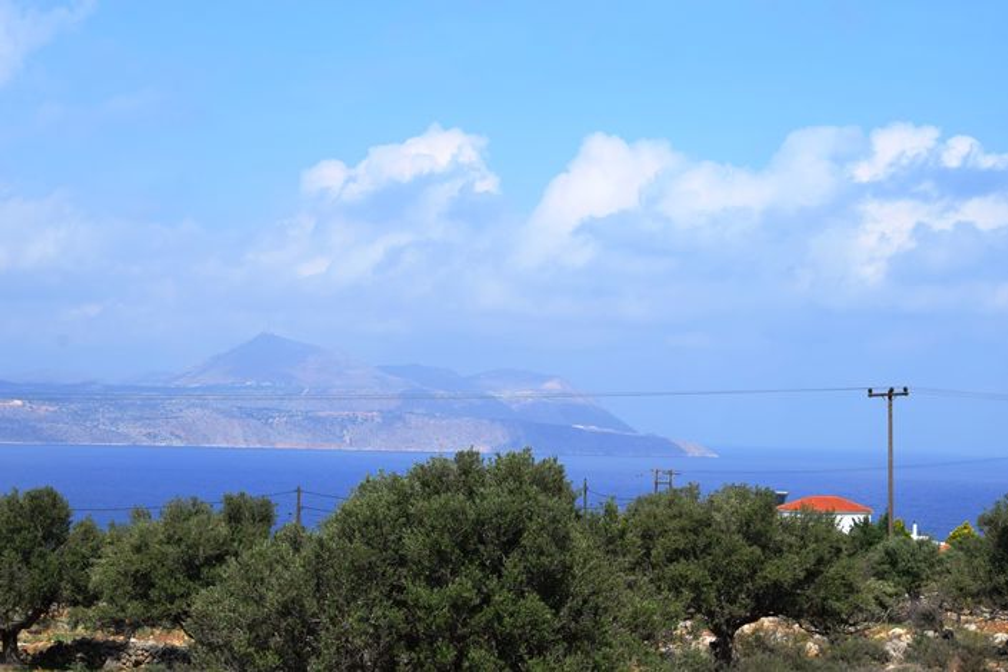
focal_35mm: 82
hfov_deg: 24.6
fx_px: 2310
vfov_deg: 16.6
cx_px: 504
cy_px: 336
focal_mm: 55
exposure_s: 1/400
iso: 200
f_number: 10
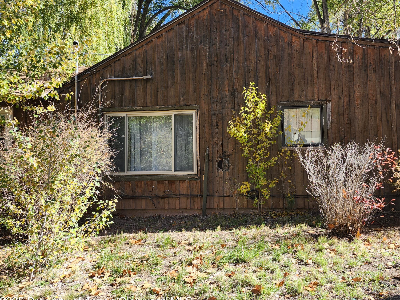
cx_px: 251
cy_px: 124
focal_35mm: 30
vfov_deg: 46.6
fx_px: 347
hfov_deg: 59.2
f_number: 1.8
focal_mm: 5.54
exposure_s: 1/296
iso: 25
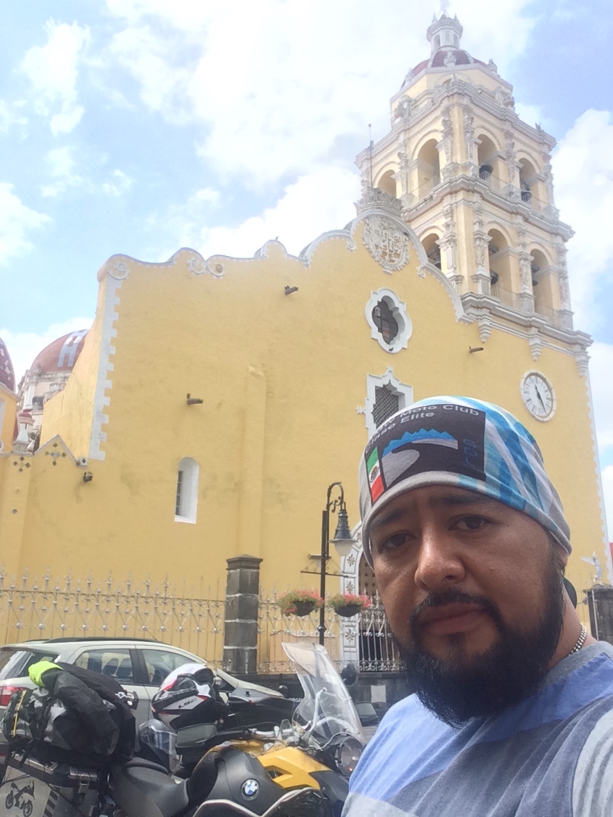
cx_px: 306
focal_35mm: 31
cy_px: 408
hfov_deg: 45.4
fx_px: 732
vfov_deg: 58.4
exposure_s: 1/616
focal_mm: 2.15
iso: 50
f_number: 2.4
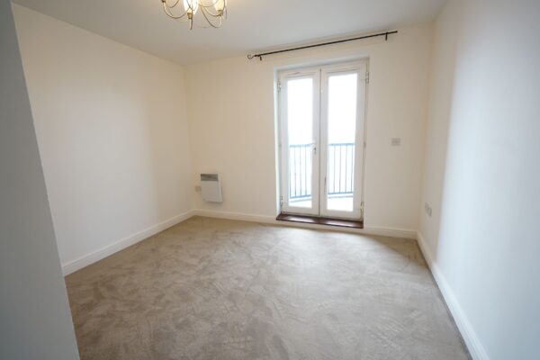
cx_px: 270
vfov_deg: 73.7
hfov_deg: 96.7
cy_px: 180
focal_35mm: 16
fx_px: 240
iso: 400
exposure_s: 1/60
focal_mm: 16
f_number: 4
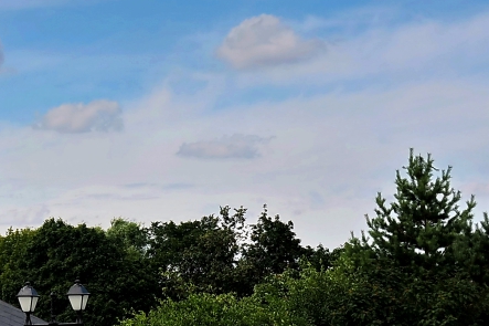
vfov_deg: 9.2
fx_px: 2023
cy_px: 148
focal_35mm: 149
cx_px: -152
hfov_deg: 13.3
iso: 200
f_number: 11
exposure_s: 1/500
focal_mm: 55
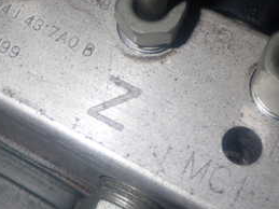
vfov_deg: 16.6
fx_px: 709
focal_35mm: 88
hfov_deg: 22.1
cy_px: 31
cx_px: 68
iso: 200
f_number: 8
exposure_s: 1/40
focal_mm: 6.83
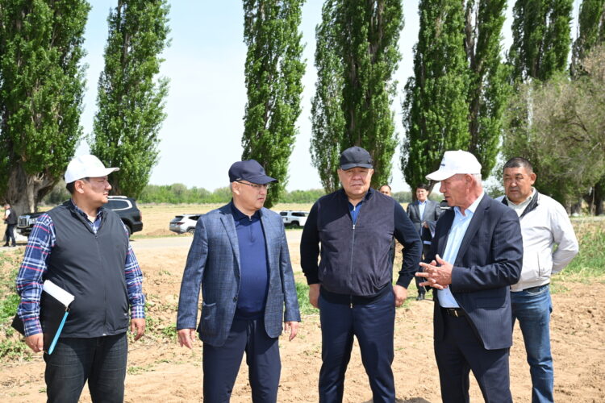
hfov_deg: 48.5
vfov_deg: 33.4
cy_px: 202
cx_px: 302
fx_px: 672
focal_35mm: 40
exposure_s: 1/250
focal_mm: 40
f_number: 7.1
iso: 125
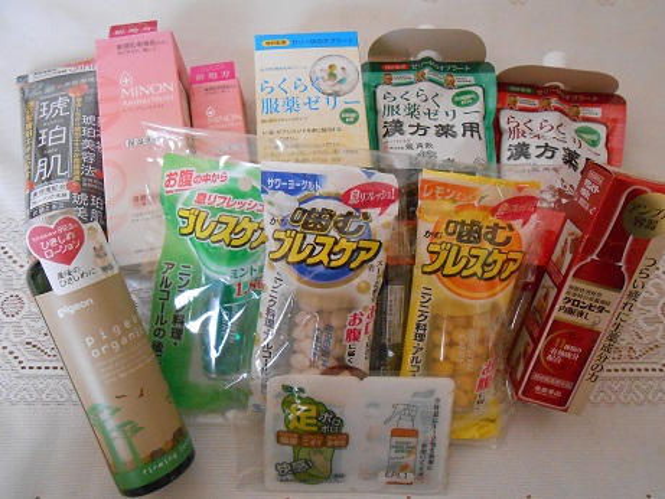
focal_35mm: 26
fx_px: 500
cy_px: 250
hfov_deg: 67.3
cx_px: 332
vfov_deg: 53.1
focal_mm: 4.6
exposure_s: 1/6
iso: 800
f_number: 3.5
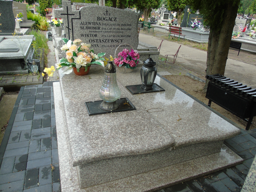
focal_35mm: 25
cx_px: 128
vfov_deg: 54.9
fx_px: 185
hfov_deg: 69.4
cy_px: 96
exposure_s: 1/320
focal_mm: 4.4
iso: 80
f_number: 3.4
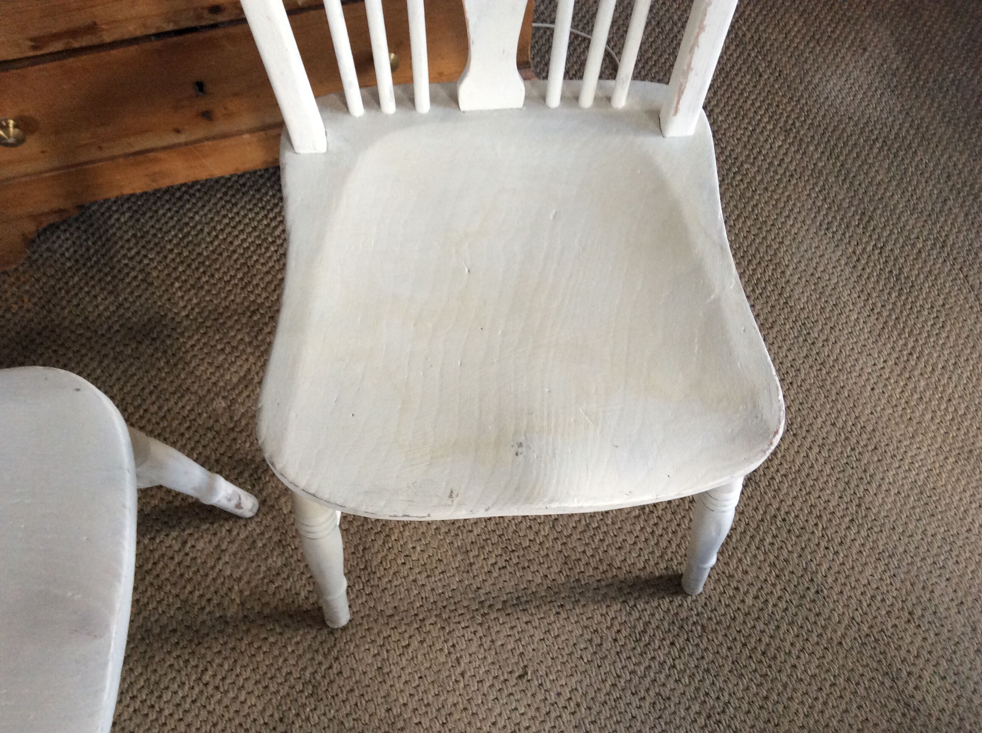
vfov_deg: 44.1
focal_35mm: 32
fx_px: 906
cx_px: 491
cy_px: 366
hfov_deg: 56.9
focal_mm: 3.3
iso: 100
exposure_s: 1/25
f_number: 2.4
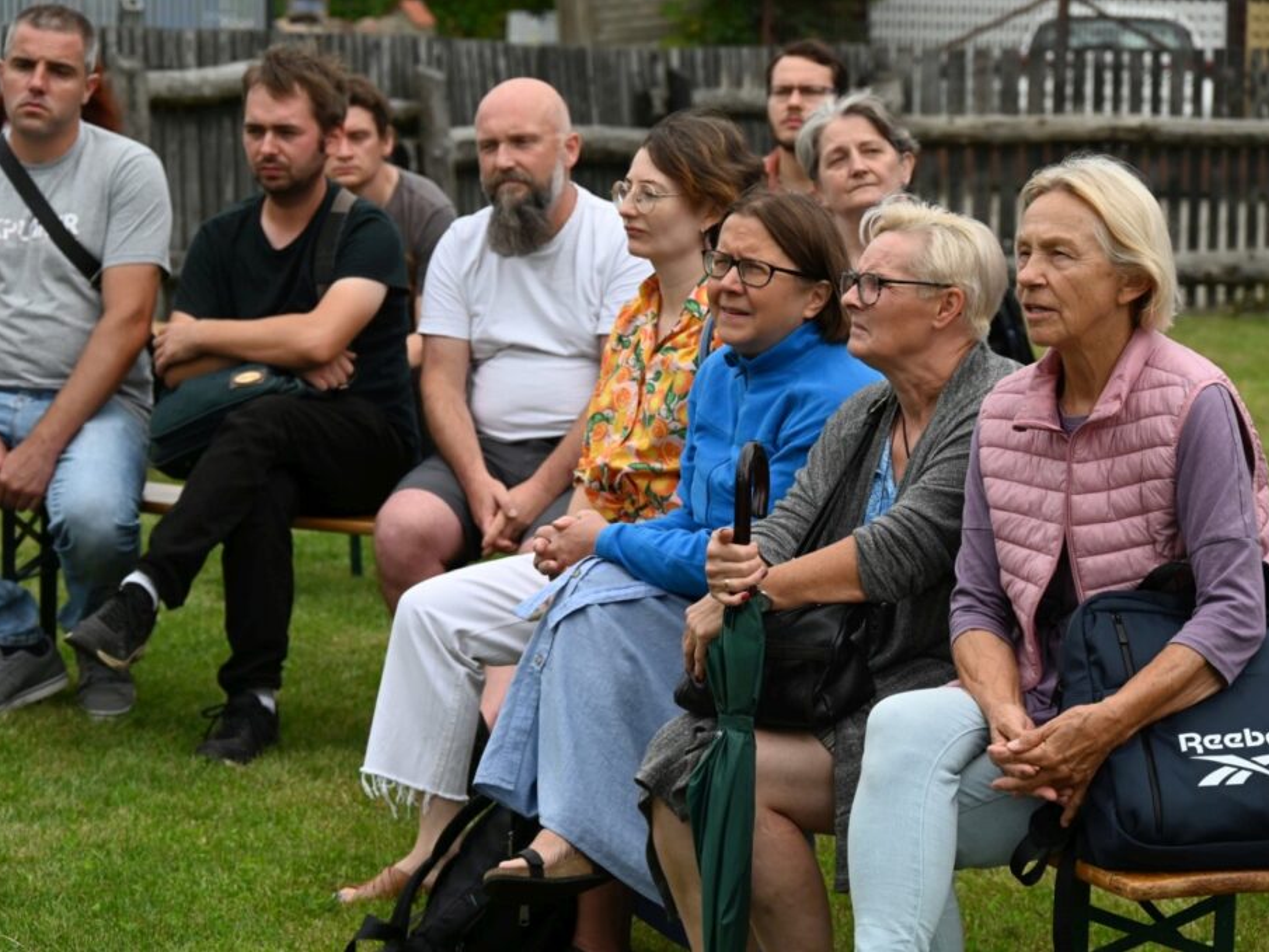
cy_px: 476
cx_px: 623
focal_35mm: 112
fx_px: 4106
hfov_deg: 17.6
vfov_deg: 13.2
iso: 500
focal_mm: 103
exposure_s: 1/640
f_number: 6.3
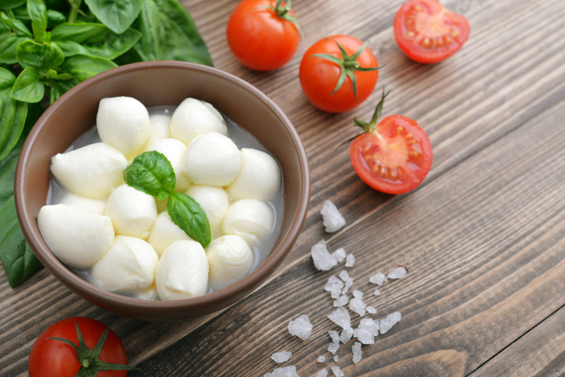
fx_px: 942
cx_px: 282
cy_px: 188
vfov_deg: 22.6
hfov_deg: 33.4
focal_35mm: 60
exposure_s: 1/160
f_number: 8
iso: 250
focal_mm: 60
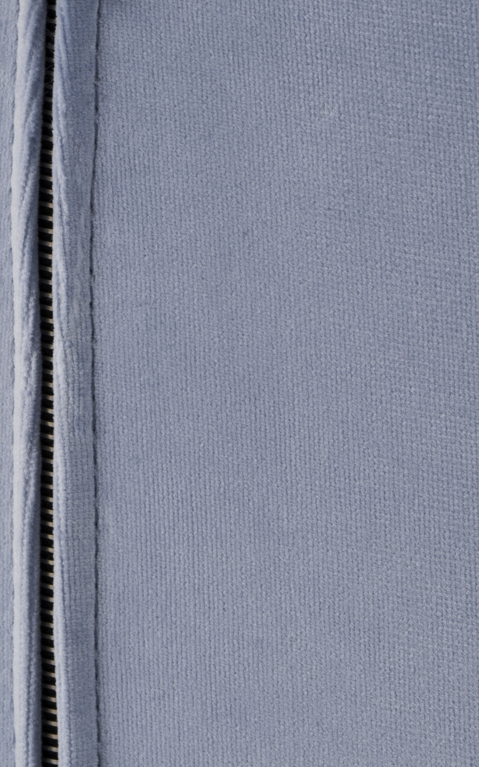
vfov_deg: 3.1
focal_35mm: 672
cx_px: -343
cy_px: -196
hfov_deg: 2.0
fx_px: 14033
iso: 250
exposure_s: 1/40
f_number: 13
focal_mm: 174
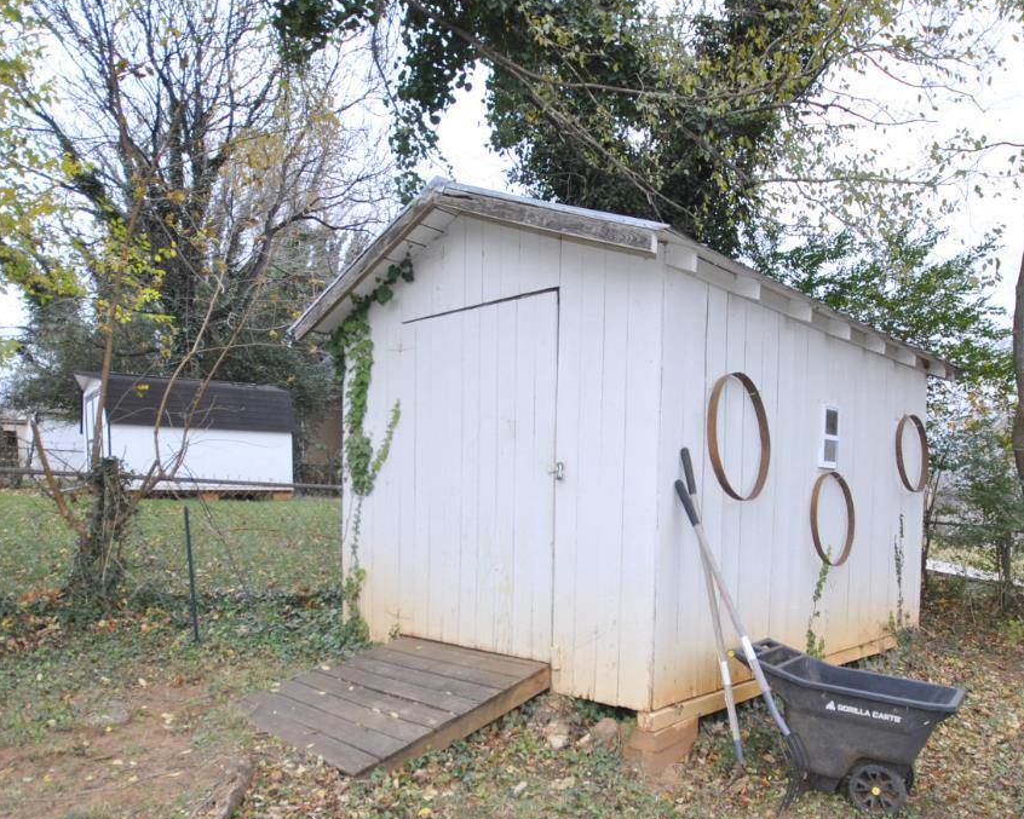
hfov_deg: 68.1
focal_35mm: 25
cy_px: 542
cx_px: 536
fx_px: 758
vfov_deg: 55.7
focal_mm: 10
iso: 200
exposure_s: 1/80
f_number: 4.5
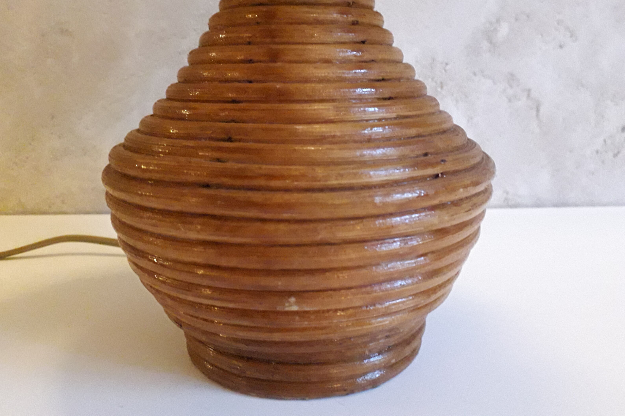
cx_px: 303
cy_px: 183
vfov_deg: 44.9
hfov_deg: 63.6
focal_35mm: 29
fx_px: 503
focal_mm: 3.6
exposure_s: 1/20
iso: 640
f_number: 1.9
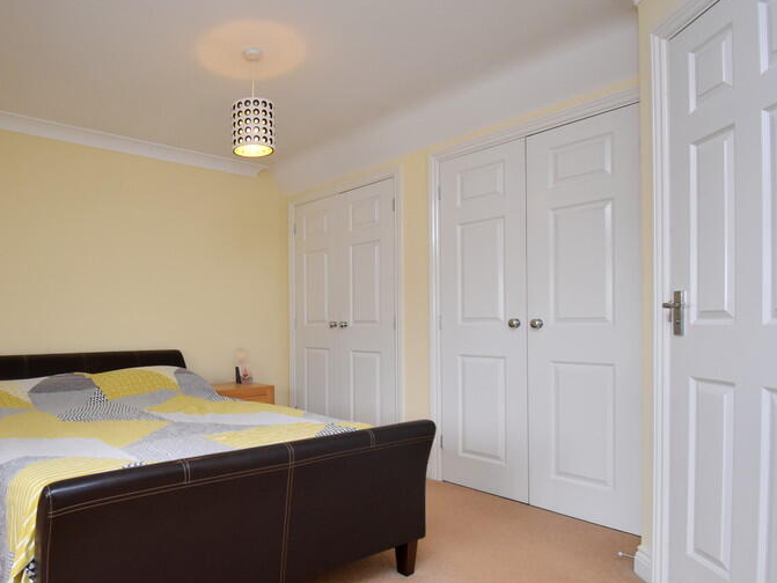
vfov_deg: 60.8
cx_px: 250
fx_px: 494
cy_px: 336
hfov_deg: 73.7
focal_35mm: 22
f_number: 4.5
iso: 800
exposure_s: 1/125
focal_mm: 10
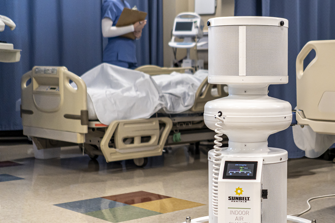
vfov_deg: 20.3
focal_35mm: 67
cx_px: 272
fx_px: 623
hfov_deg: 29.3
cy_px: 114
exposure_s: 1/640
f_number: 2
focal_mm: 28
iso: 500
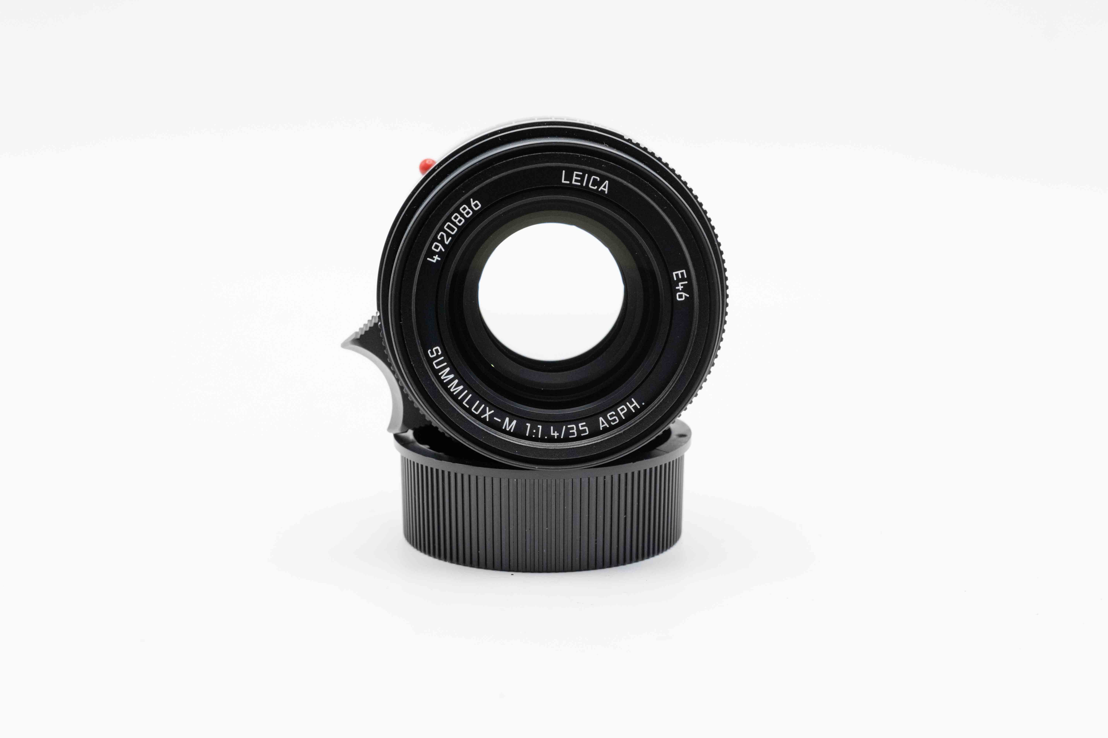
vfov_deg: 15.2
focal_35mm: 90
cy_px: 369
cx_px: 554
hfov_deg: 22.6
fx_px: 2770
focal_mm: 90
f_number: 11
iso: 3200
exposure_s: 1/250
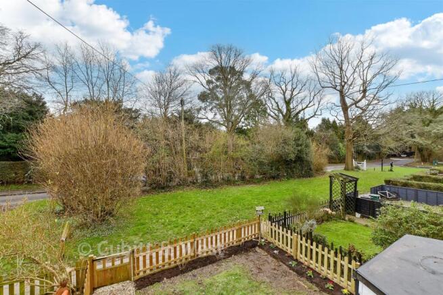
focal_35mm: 15
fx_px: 185
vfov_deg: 77.4
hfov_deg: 100.4
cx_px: 222
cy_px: 148
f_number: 8
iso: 160
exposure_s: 1/60
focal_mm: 10
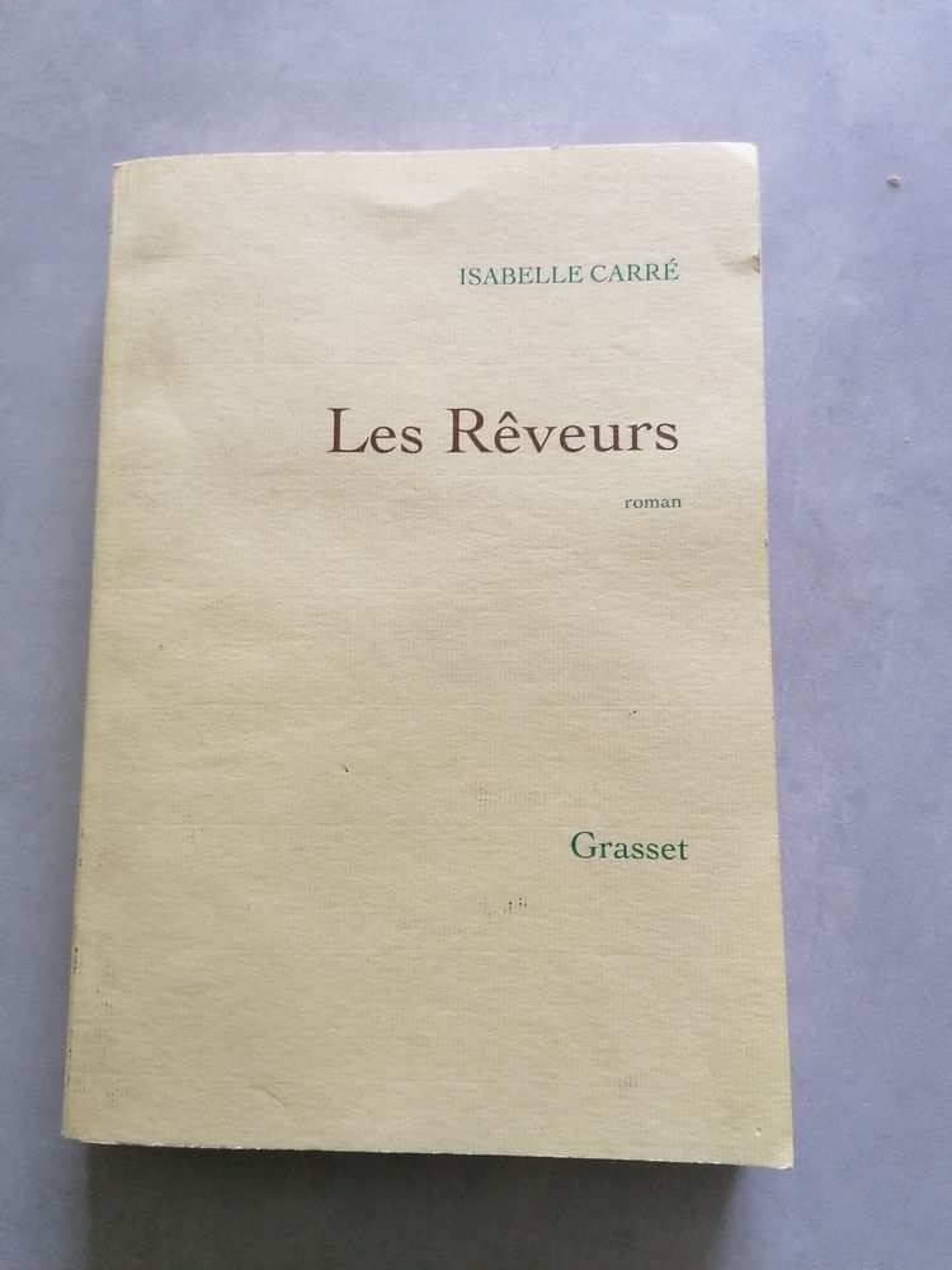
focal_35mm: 27
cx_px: 476
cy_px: 635
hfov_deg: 51.4
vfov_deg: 65.3
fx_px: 990
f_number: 1.8
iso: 320
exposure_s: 1/33.3
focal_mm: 4.75
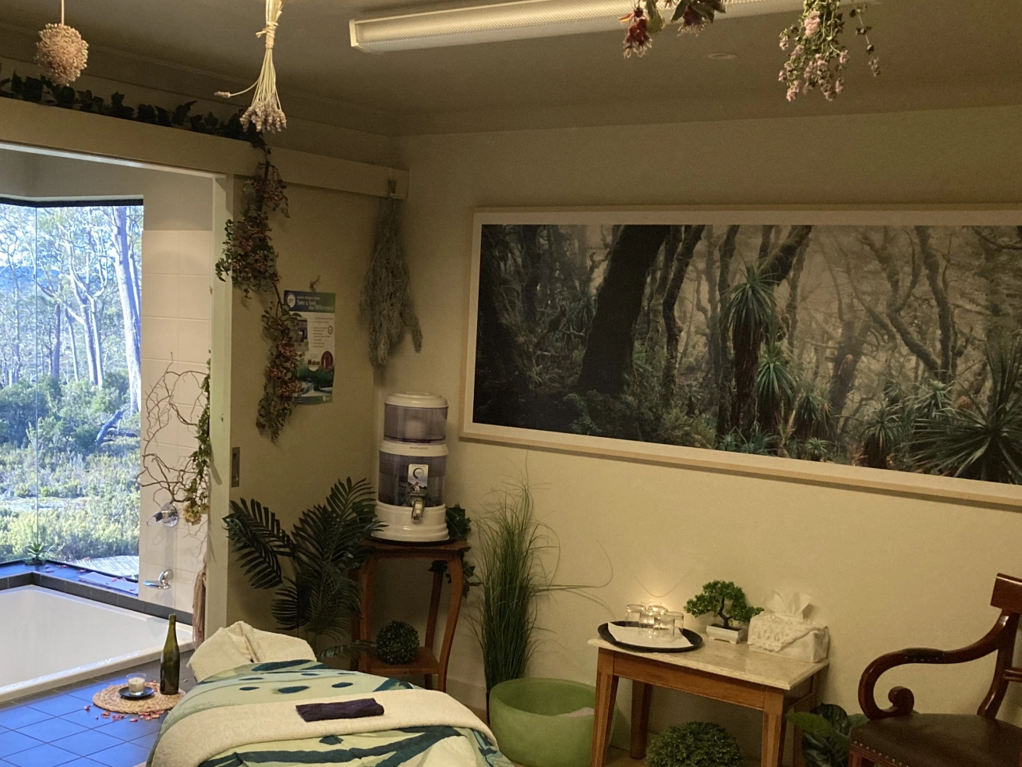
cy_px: 517
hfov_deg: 45.6
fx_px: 1210
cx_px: 418
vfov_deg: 34.8
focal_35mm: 41
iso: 320
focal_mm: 3.99
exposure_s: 1/25
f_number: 1.8
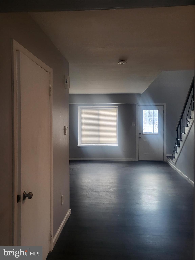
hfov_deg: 53.1
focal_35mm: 26
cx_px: 98
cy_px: 130
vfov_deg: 67.3
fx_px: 195
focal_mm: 4.25
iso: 125
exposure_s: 1/120
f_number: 1.8
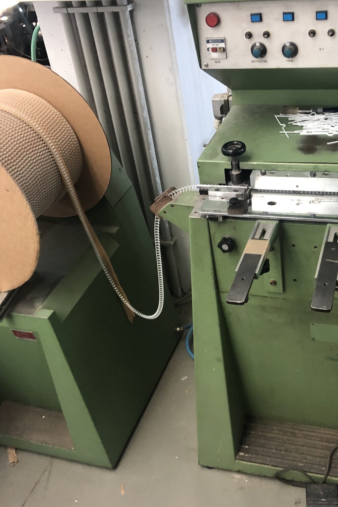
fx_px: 563
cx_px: 225
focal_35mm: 40
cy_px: 252
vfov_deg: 48.5
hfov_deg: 33.1
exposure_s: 1/15
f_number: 1.8
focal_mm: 3.99
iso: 64
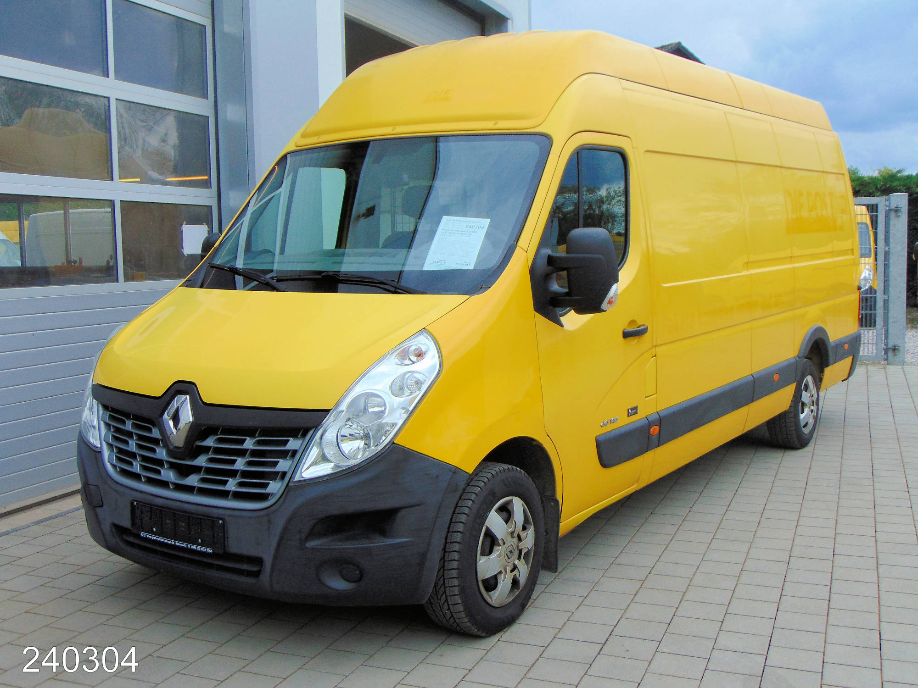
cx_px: 459
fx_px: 1034
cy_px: 344
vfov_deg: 36.8
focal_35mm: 39
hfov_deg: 47.9
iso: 100
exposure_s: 1/640
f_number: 3.3
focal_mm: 6.9
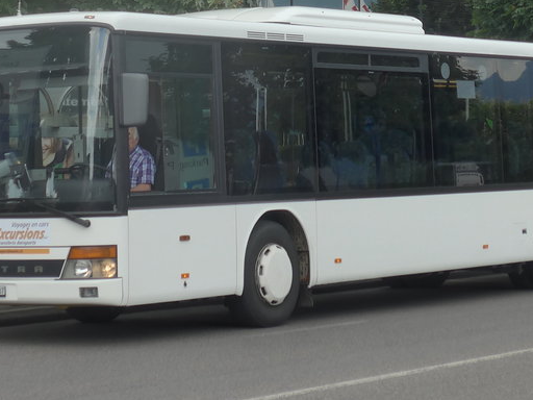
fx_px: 1986
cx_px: 268
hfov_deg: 15.3
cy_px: -53
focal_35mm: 129
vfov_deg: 11.3
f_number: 3.4
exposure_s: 1/500
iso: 160
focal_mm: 11.3
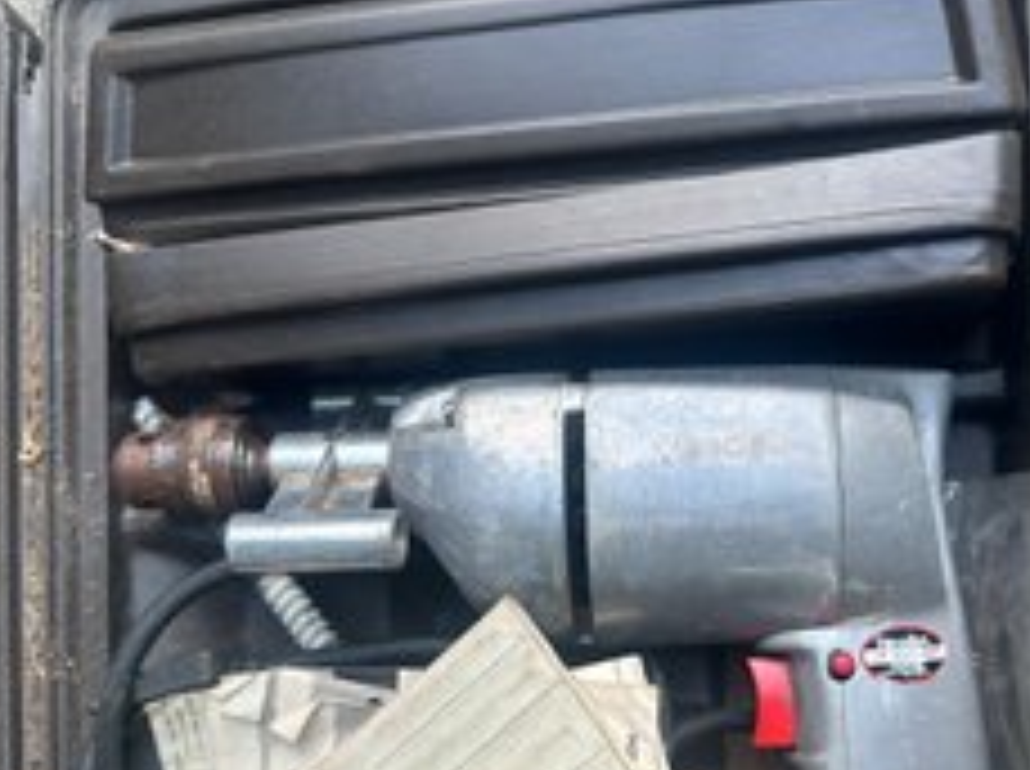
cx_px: 627
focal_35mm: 36
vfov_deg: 38.9
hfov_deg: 51.0
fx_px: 1069
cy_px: 543
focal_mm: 6.86
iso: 100
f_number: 1.78
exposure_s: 1/121
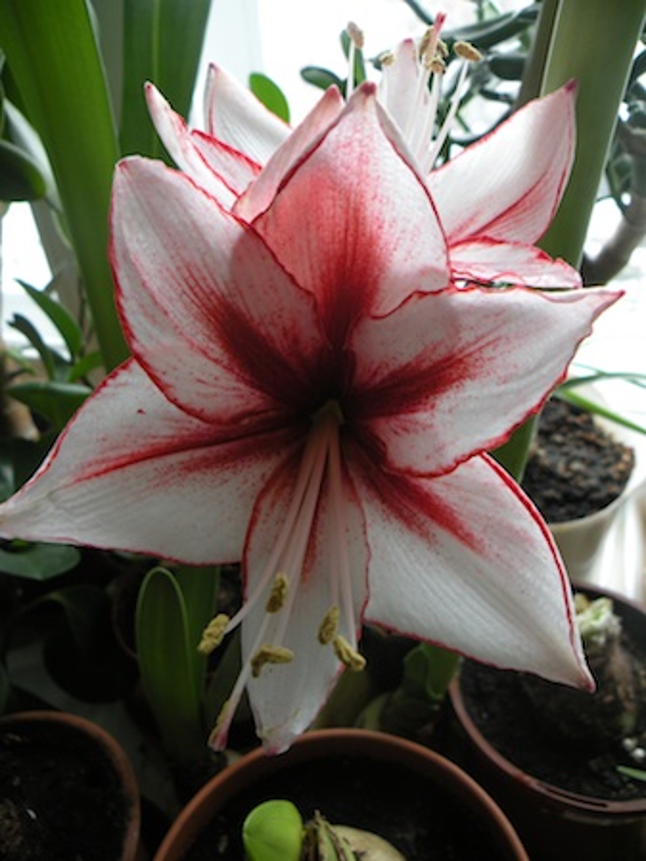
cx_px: 323
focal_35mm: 27
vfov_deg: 65.3
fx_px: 672
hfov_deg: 51.4
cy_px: 430
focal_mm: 4.7
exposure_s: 1/60
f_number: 2.8
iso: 140
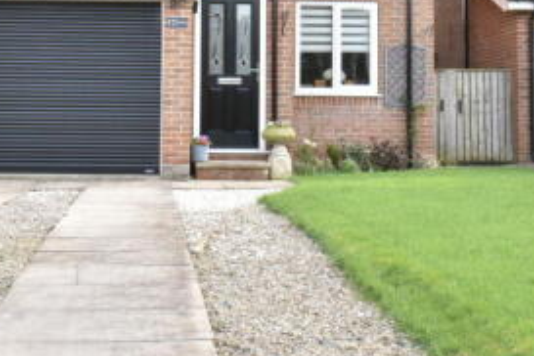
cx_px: 202
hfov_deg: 28.0
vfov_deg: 18.6
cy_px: 24
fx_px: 1068
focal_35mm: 72
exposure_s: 1/50
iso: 640
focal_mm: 20
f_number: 11
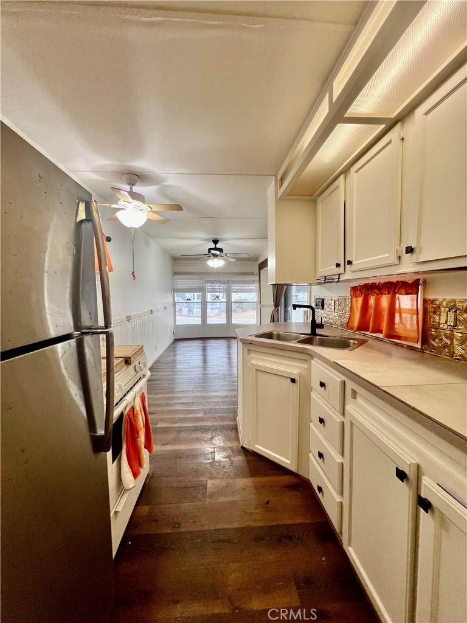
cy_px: 312
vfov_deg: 106.2
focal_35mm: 13
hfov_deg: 89.9
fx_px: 234
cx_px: 234
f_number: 1.8
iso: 200
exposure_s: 1/60
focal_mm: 1.57
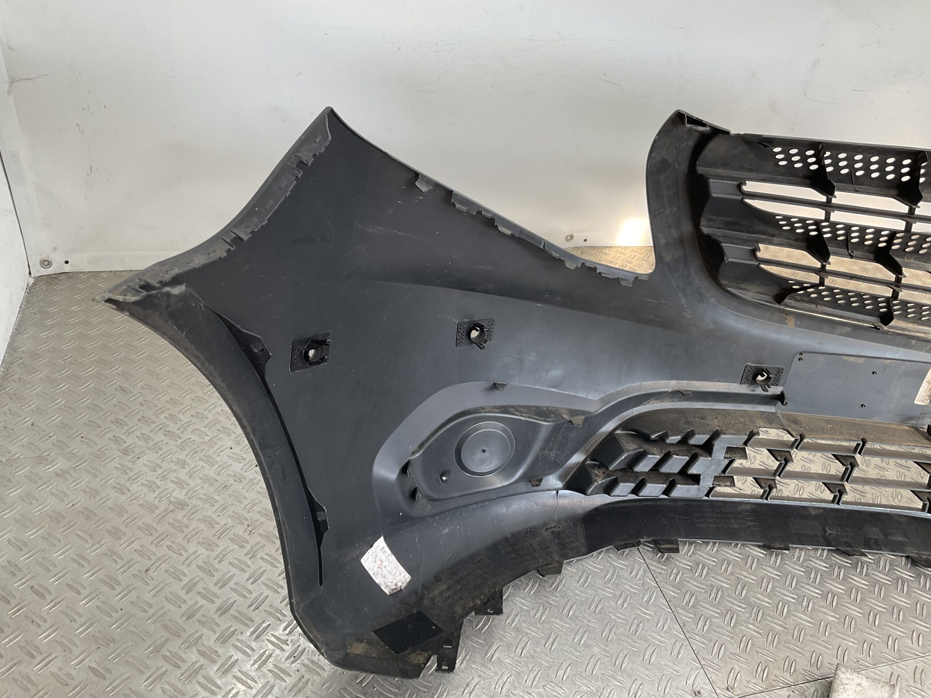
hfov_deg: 61.7
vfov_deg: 48.2
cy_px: 349
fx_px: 780
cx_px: 466
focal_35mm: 29
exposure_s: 1/120
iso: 20
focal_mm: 3
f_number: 1.8
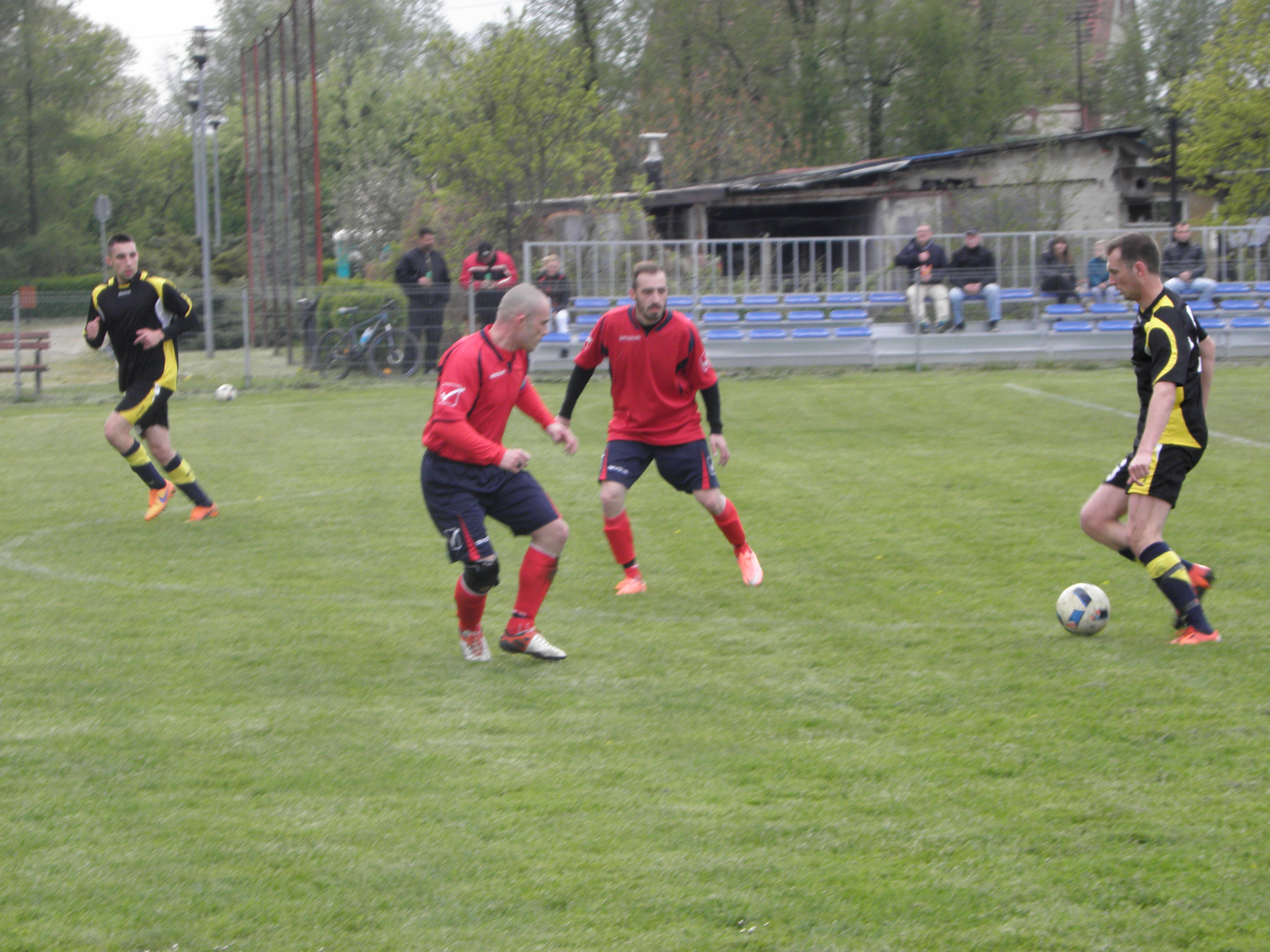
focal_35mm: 167
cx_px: 635
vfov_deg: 8.9
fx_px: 6127
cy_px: 476
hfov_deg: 11.8
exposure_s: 1/160
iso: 125
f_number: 4.4
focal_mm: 29.72
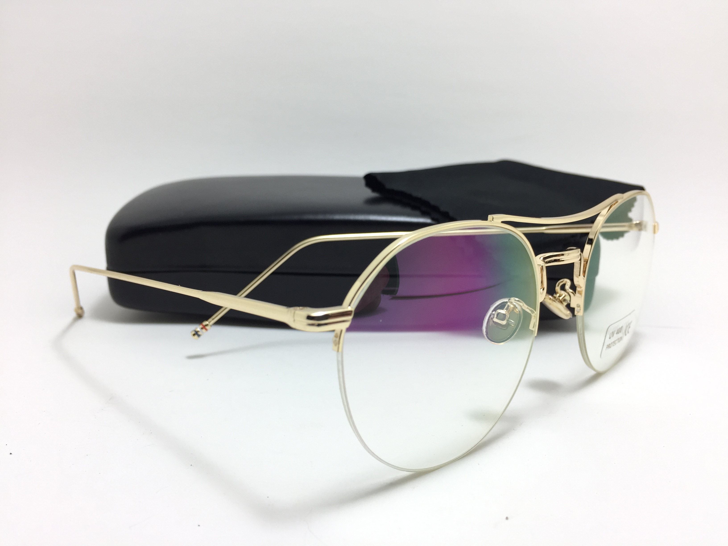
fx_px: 610
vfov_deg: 48.2
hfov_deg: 61.7
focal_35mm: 29
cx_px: 364
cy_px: 273
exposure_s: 1/100
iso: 40
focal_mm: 4.15
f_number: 2.2
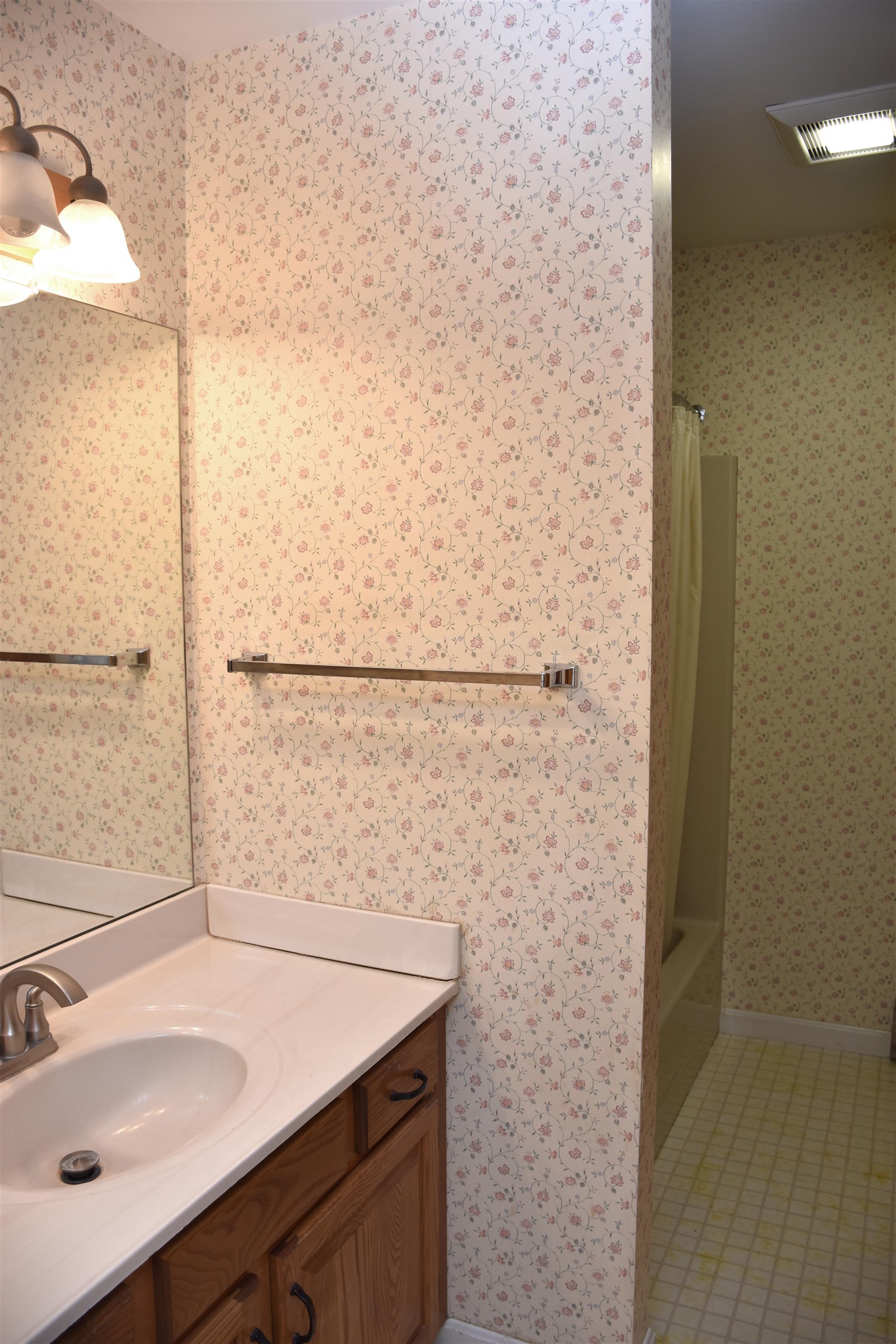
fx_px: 1008
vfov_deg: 67.4
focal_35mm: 27
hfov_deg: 47.9
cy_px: 672
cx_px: 448
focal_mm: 18
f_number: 4
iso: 200
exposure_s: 1/60
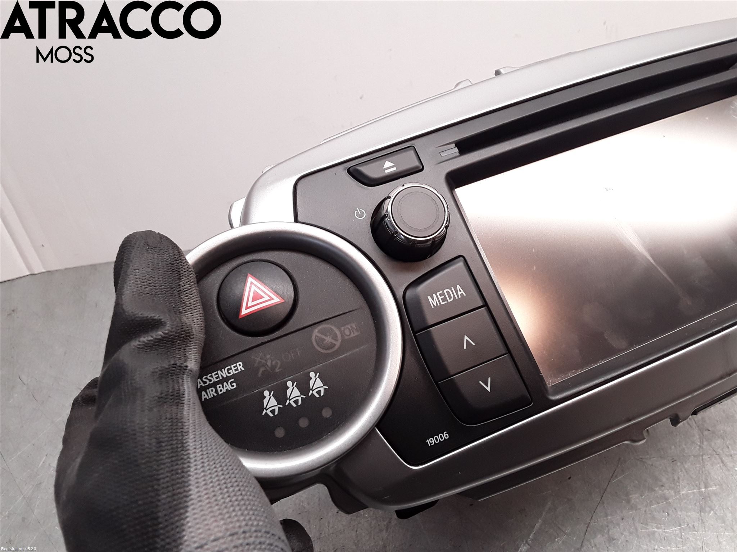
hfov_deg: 63.4
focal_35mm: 28
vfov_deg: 49.7
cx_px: 368
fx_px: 596
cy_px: 276
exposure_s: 1/100
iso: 100
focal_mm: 2.91
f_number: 1.9
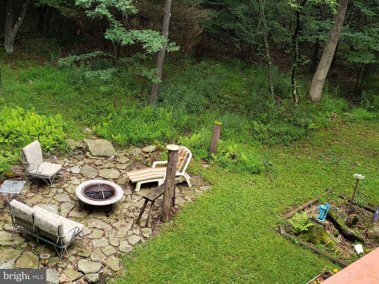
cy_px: 142
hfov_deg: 67.3
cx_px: 190
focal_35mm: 26
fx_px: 285
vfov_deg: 53.1
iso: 64
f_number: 2.4
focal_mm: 4.3
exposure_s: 1/50
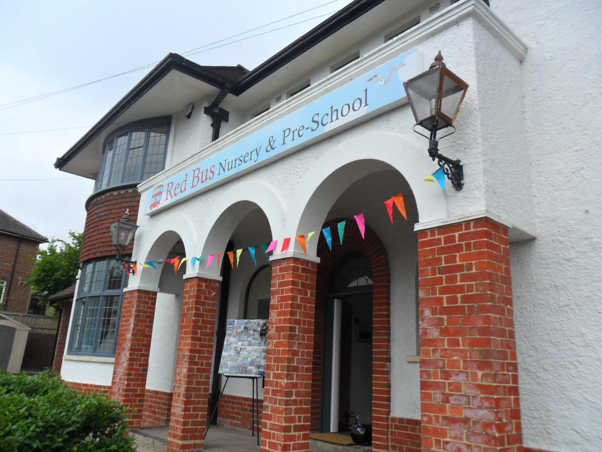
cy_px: 226
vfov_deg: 51.4
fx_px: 470
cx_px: 301
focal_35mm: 27
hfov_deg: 65.3
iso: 100
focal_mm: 4.9
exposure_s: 1/180
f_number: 8.9
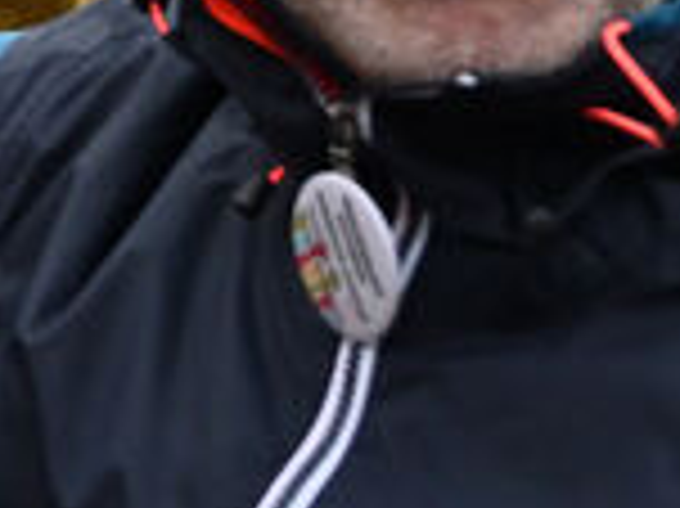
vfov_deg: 6.1
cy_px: -1074
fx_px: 4358
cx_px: -581
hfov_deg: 8.5
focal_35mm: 222
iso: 1000
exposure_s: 1/160
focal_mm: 29
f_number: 3.2
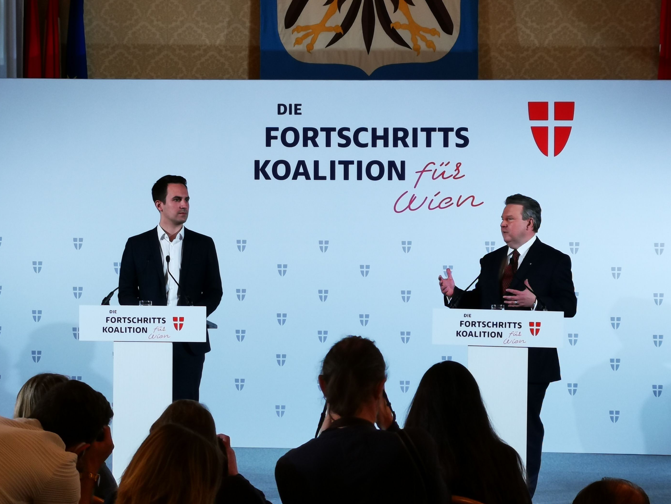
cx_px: 348
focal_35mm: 81
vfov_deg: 18.2
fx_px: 1570
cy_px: 293
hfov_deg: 24.1
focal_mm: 5.58
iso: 100
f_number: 1.8
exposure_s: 1/100
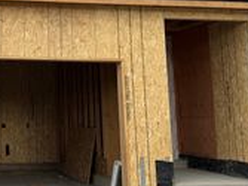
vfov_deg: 20.1
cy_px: 26
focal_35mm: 72
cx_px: -1
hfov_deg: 25.7
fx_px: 515
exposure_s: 1/1122
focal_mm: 6.76
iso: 80
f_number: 1.78
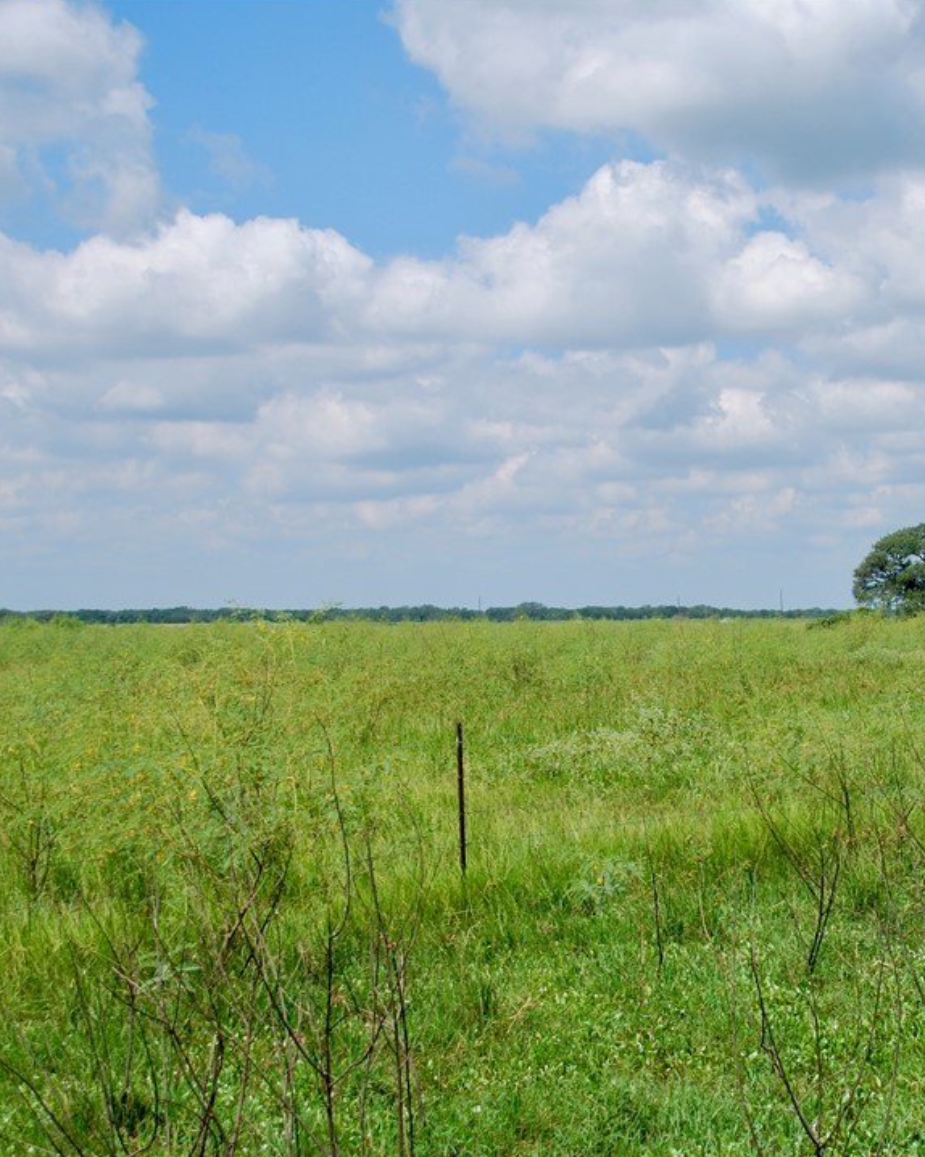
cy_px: 575
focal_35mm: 68
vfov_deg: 27.9
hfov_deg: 22.1
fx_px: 2328
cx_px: 758
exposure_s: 1/250
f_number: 8
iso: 100
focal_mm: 32
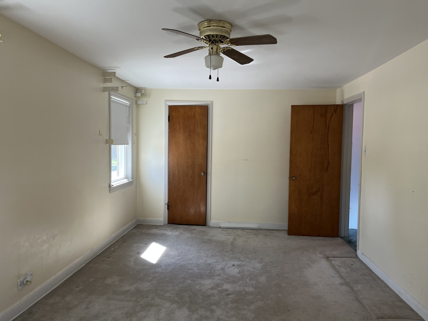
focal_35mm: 26
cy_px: 160
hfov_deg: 67.3
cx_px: 214
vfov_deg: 53.1
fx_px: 321
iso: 125
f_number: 1.6
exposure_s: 1/120
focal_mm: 5.1
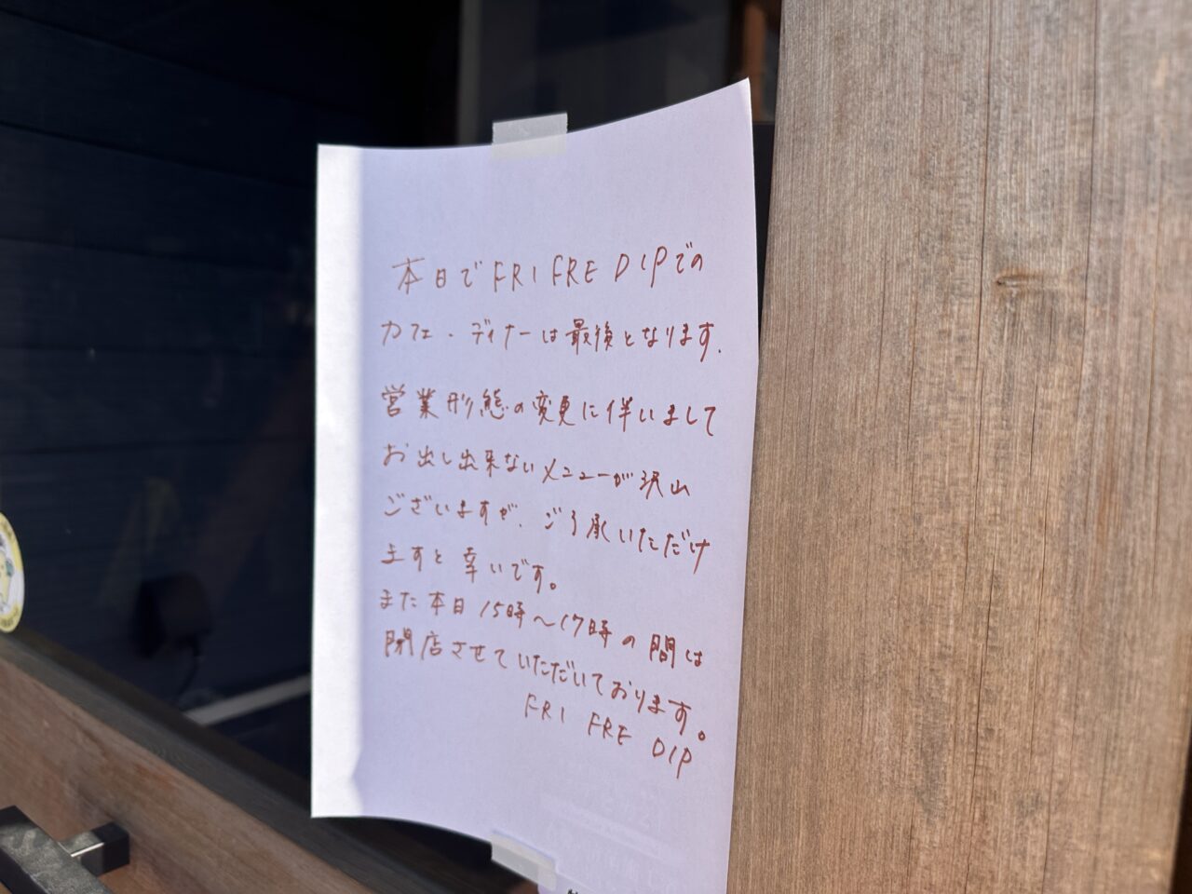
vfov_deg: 56.8
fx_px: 826
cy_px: 447
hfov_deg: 71.6
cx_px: 596
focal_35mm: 24
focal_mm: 6.86
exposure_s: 1/3472
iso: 80
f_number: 1.78
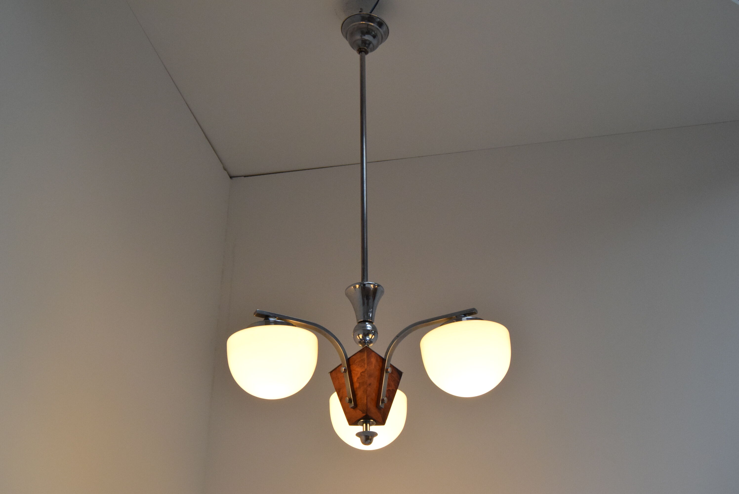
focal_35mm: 45
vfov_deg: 29.9
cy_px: 247
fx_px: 924
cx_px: 370
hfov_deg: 43.6
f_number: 7.1
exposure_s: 1/200
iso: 1600
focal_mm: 30
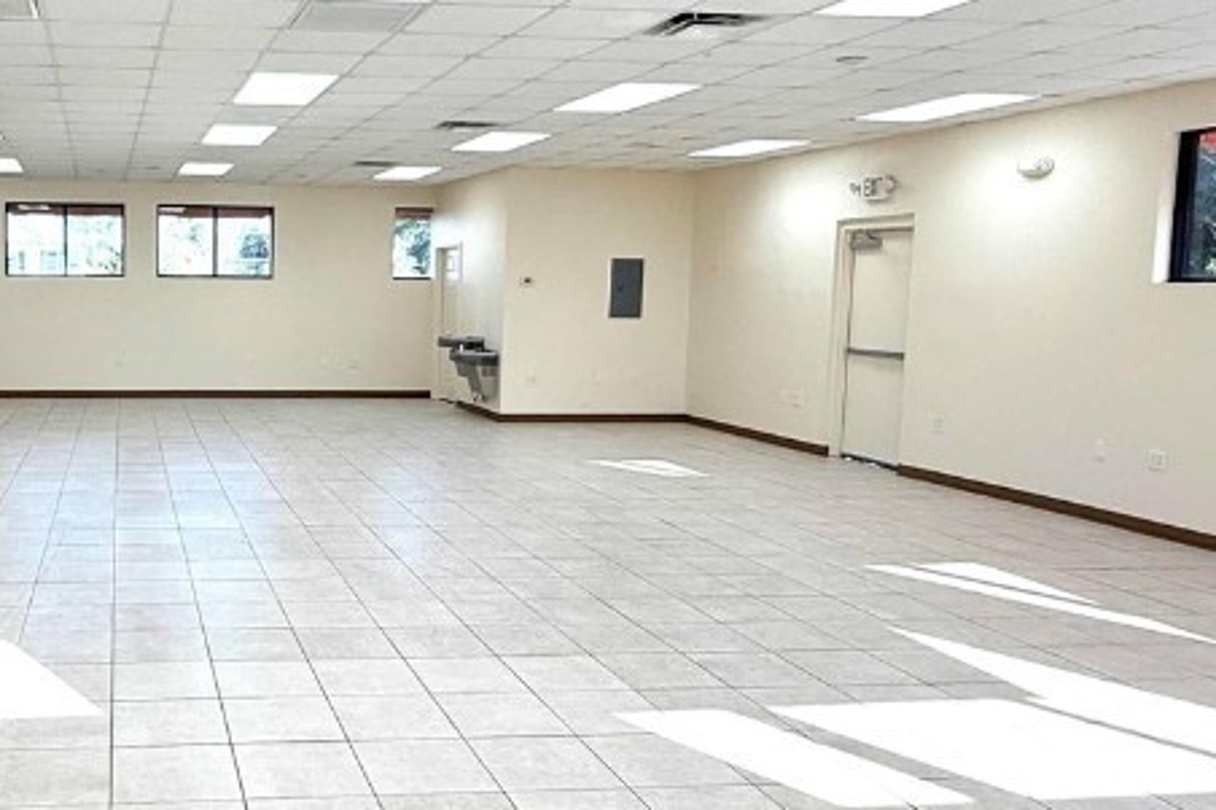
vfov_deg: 39.9
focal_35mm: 33
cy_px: 363
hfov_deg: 52.8
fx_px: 1114
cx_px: 213
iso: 64
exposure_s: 1/120
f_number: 2.2
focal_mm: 2.22
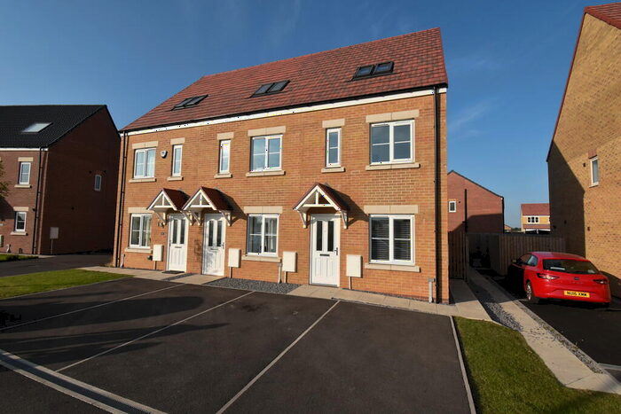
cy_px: 207
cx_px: 310
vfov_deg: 72.1
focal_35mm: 16
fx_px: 285
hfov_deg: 95.0
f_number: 10
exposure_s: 1/400
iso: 200
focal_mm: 11
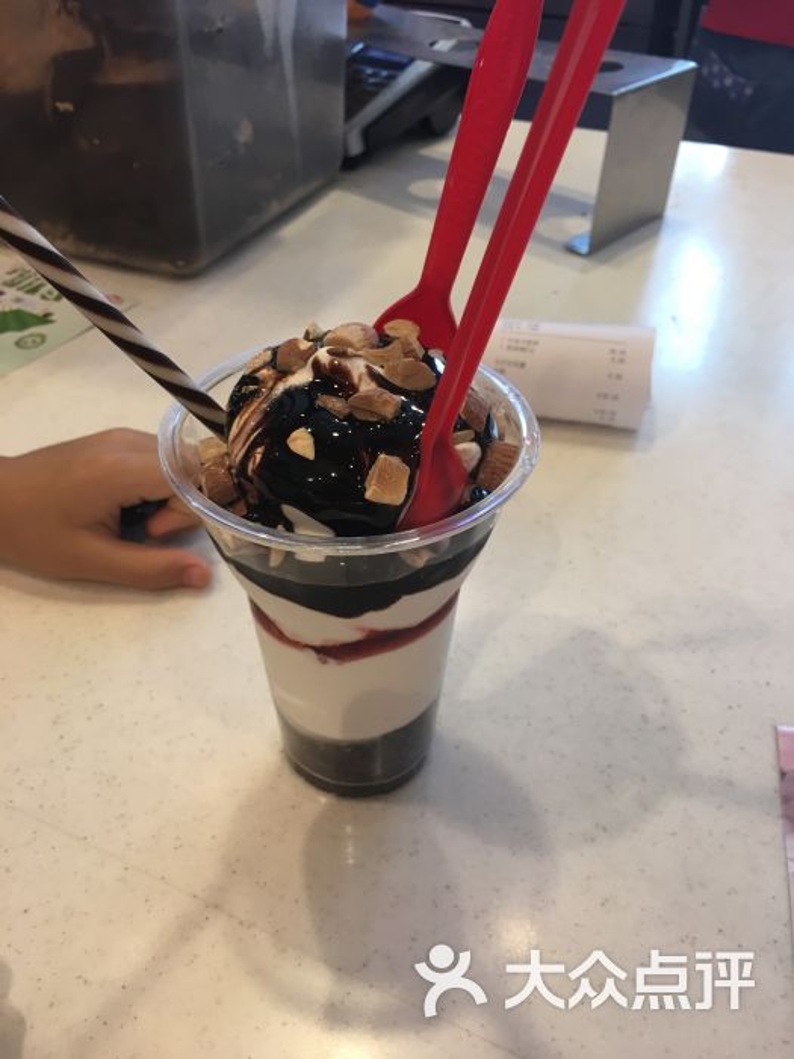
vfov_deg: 61.7
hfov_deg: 48.2
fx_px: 887
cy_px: 530
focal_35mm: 29
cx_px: 397
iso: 32
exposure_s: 1/17
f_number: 2.2
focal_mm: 4.15
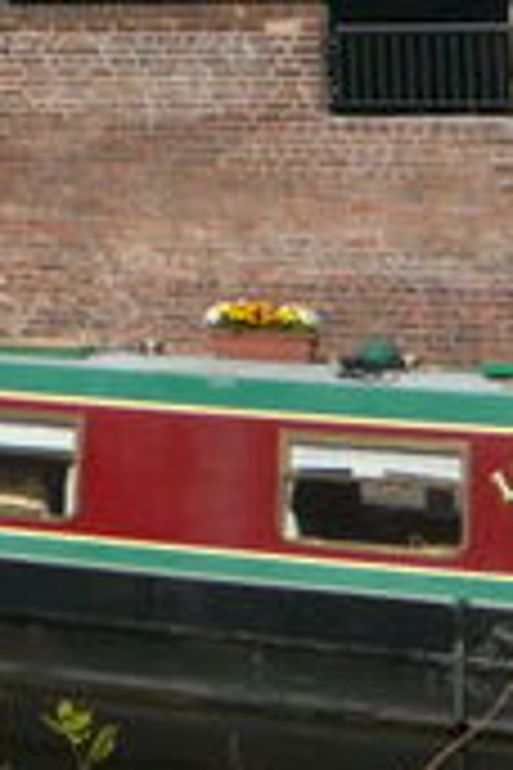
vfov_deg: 15.9
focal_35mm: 119
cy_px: -367
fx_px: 2543
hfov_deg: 10.5
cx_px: -522
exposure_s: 1/200
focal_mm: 4.6
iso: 100
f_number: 8
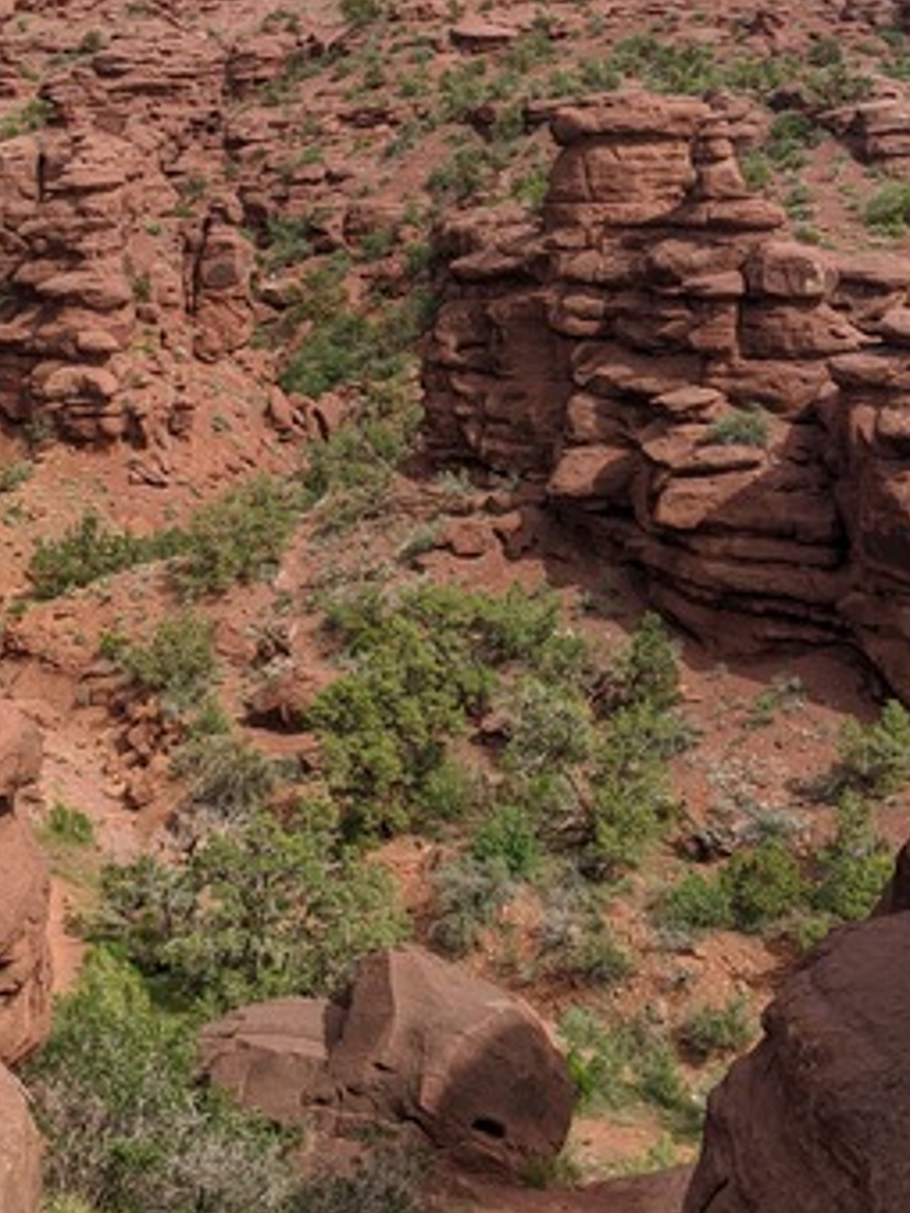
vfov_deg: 31.1
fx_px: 2138
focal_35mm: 61
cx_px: 314
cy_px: 307
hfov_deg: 23.9
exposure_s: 1/2132
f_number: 1.8
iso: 44
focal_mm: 4.44
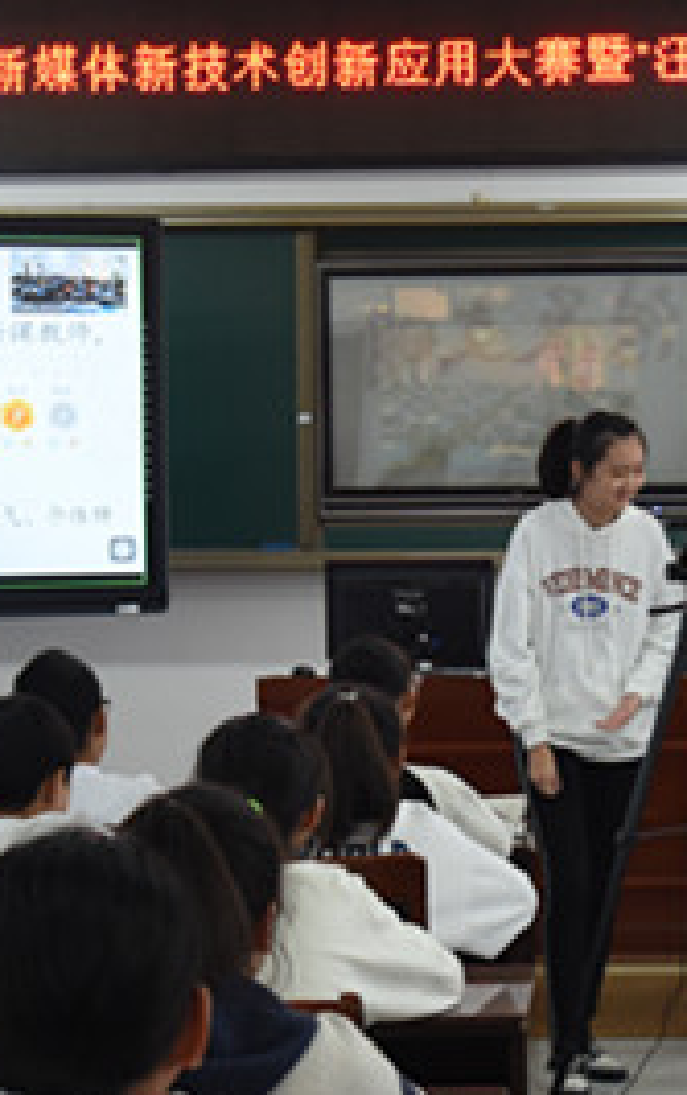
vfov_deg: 19.0
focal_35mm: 109
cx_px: 461
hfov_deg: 12.0
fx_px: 3255
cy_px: 700
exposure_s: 1/100
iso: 1600
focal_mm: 38
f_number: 4.5
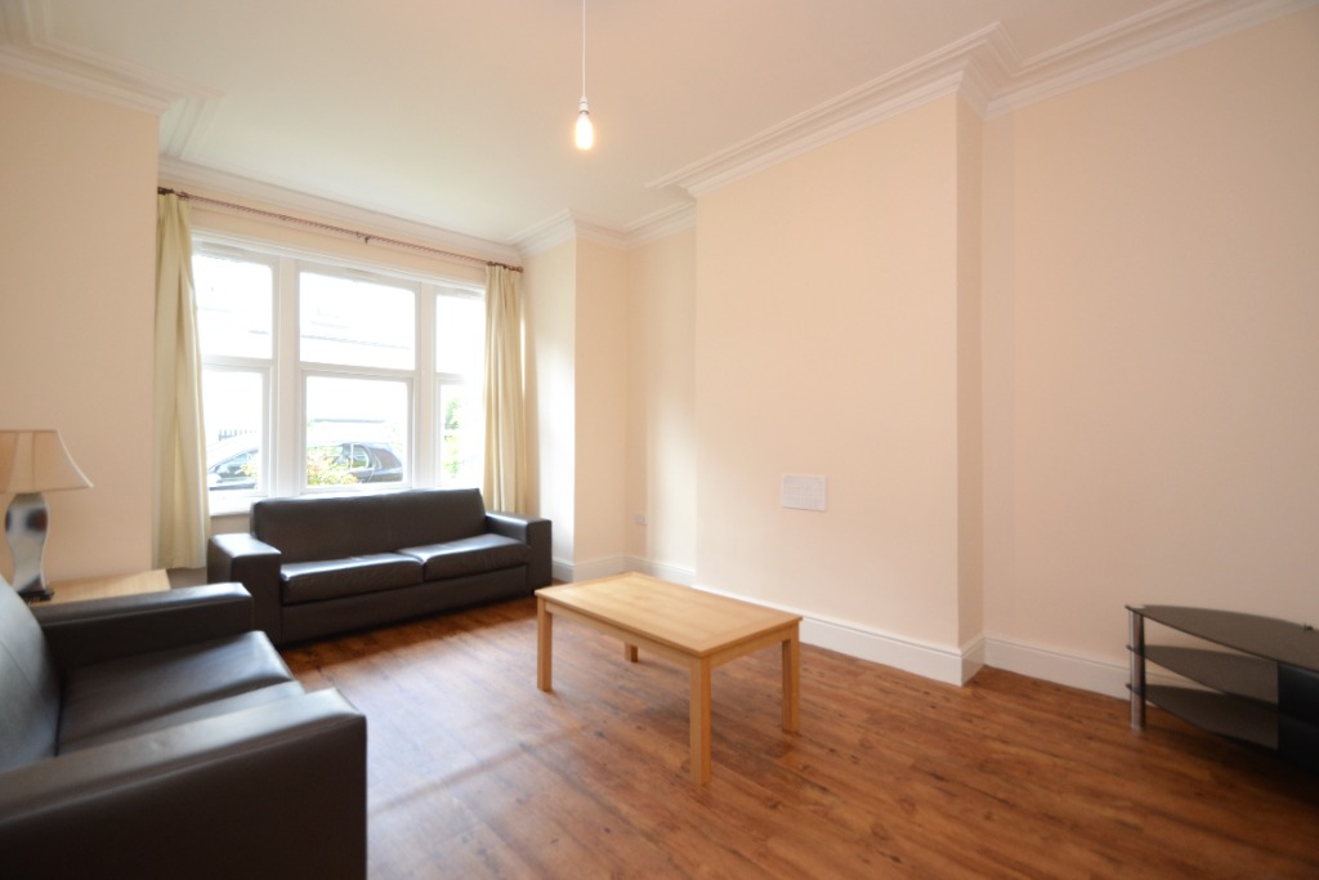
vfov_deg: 77.3
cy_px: 440
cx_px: 660
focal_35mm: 15
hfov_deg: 100.4
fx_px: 550
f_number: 4.5
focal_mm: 10
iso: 400
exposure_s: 1/80
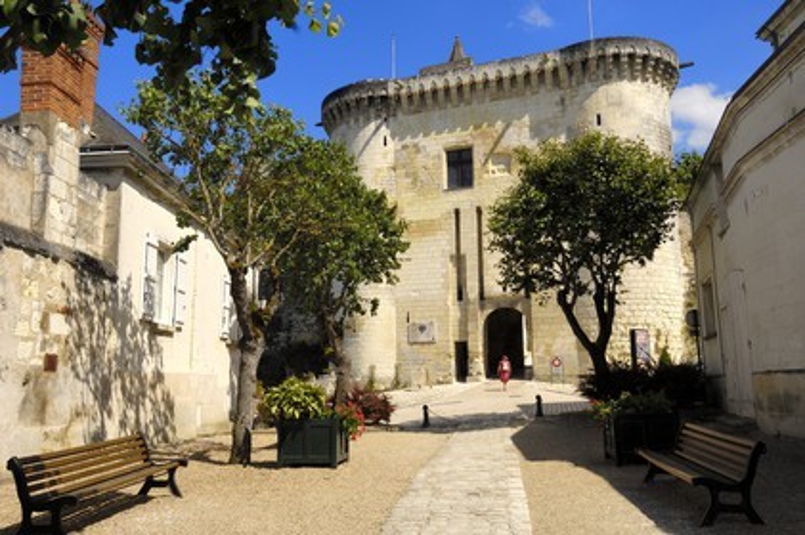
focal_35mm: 28
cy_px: 268
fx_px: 637
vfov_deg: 45.6
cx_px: 402
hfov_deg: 64.6
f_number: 11
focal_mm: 19
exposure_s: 1/160
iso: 100
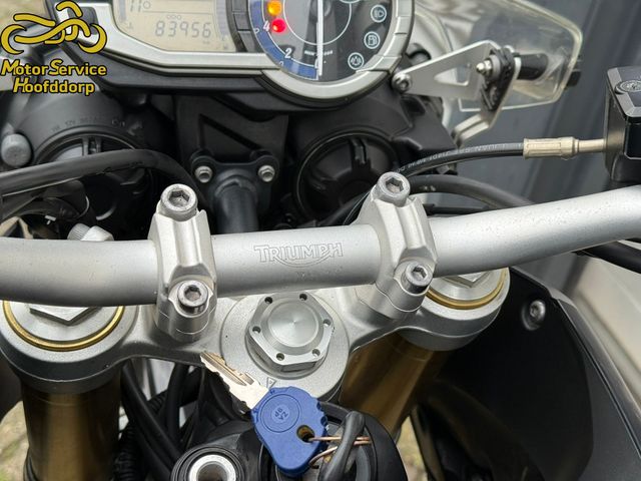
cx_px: 320
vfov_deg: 30.3
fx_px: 889
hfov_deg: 39.7
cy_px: 240
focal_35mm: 48
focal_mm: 6.76
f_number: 1.78
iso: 100
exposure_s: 1/106
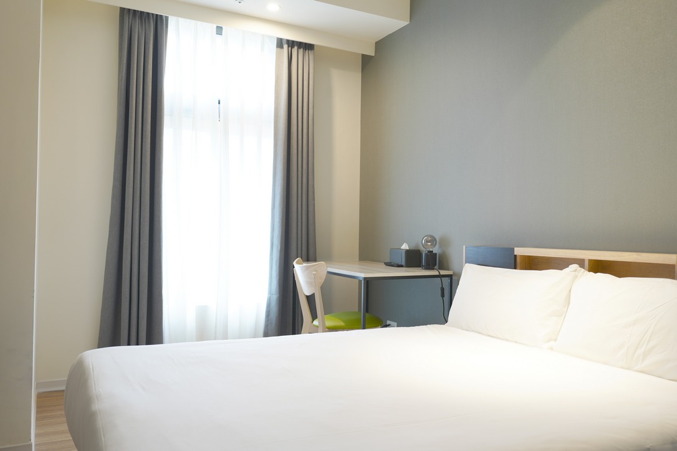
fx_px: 545
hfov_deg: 63.7
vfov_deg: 45.0
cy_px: 226
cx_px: 338
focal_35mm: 29
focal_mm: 29
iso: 100
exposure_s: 1/8
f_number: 4
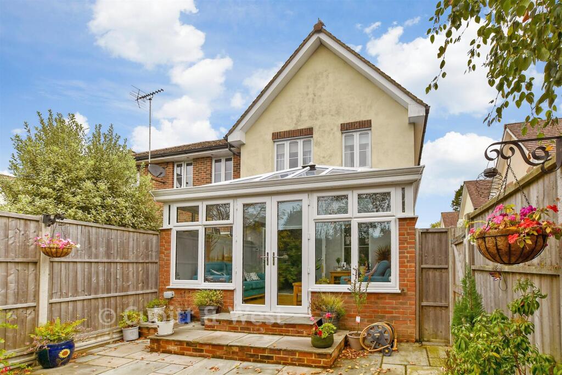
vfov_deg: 77.3
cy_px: 188
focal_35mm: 15
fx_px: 234
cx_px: 281
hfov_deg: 100.4
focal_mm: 10
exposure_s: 1/320
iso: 160
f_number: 8
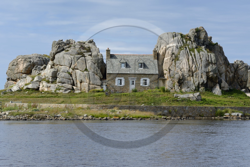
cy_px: 84
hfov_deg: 14.7
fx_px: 972
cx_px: 125
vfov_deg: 9.8
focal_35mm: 140
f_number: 13
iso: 200
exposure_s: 1/250
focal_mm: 140
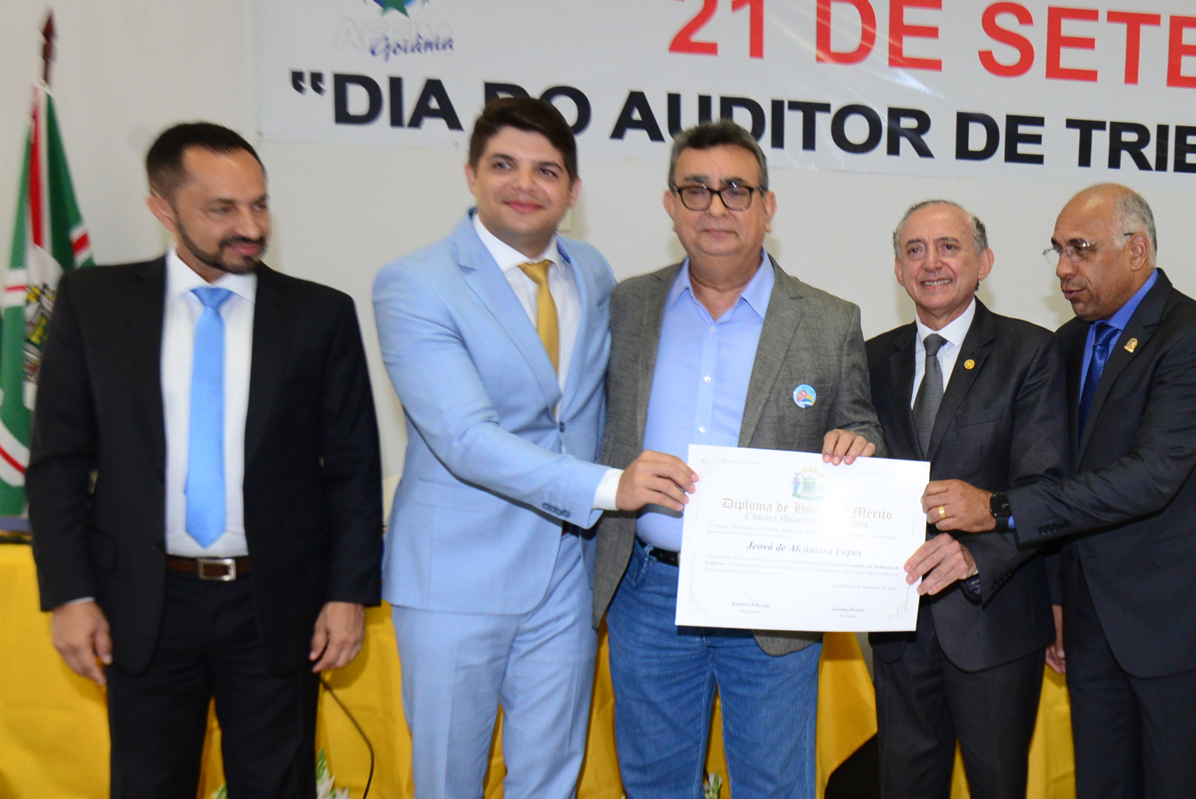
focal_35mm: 37
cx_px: 1032
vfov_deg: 35.8
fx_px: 1230
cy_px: 493
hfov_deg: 47.6
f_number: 5
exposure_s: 1/125
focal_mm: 21
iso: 1600
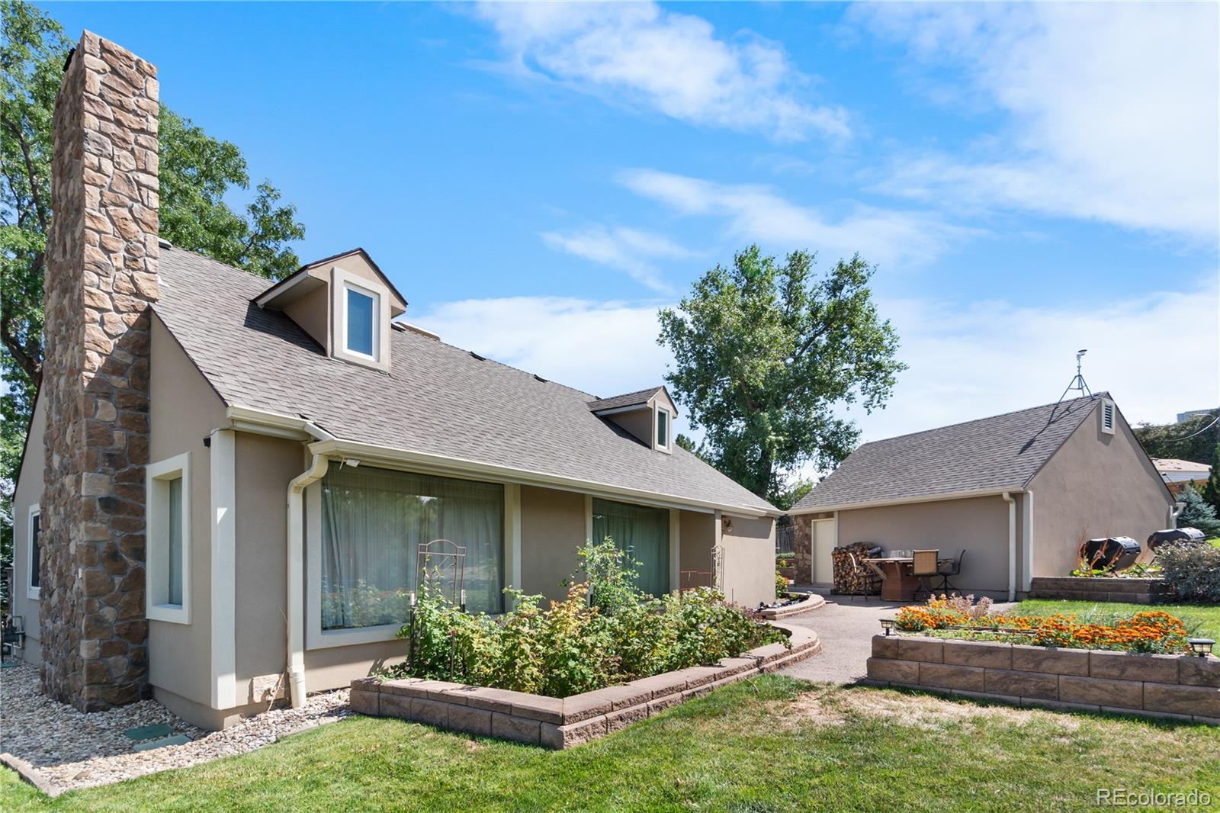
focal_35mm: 15
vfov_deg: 77.3
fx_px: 508
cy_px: 406
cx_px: 610
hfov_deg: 100.4
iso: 200
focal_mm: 10
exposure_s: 1/320
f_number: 9
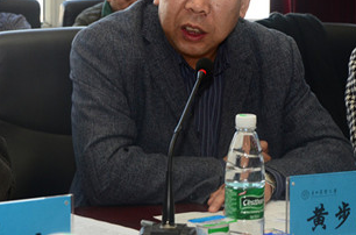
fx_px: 1400
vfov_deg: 9.6
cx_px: 242
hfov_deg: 14.5
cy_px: 74
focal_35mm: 142
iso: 640
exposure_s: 1/90
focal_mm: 58
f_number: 6.7
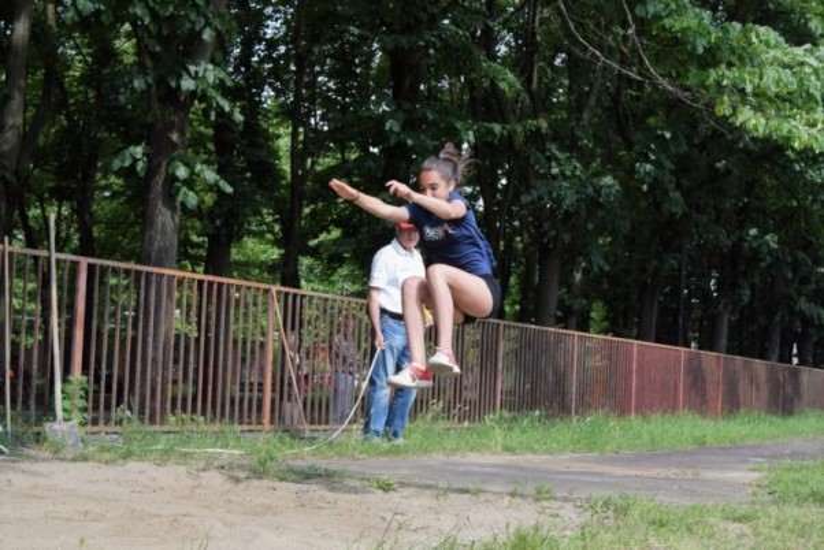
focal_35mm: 38
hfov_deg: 51.3
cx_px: 412
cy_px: 275
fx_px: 859
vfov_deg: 35.5
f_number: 5
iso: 400
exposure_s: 1/1250
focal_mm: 25
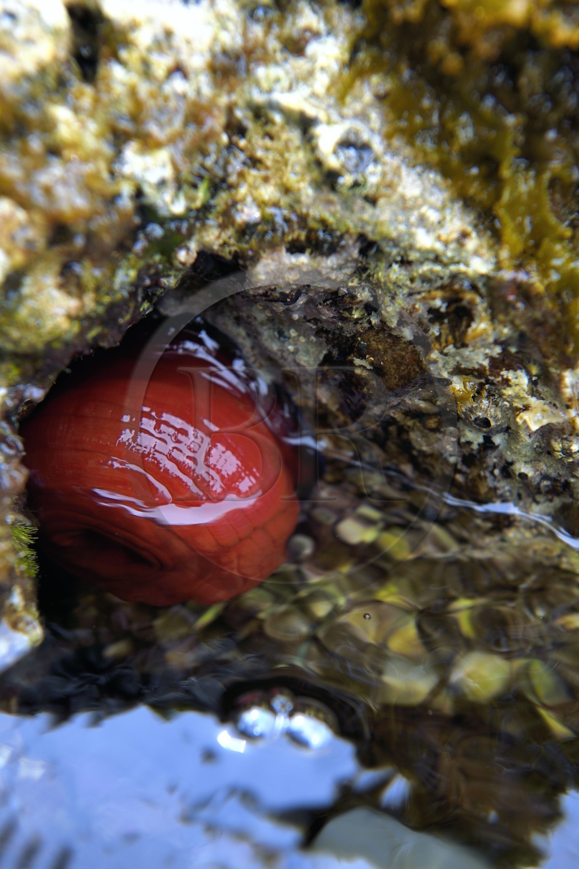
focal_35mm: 70
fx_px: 1690
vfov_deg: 28.9
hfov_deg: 19.4
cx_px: 290
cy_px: 434
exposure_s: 1/200
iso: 200
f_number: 6.3
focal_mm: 70
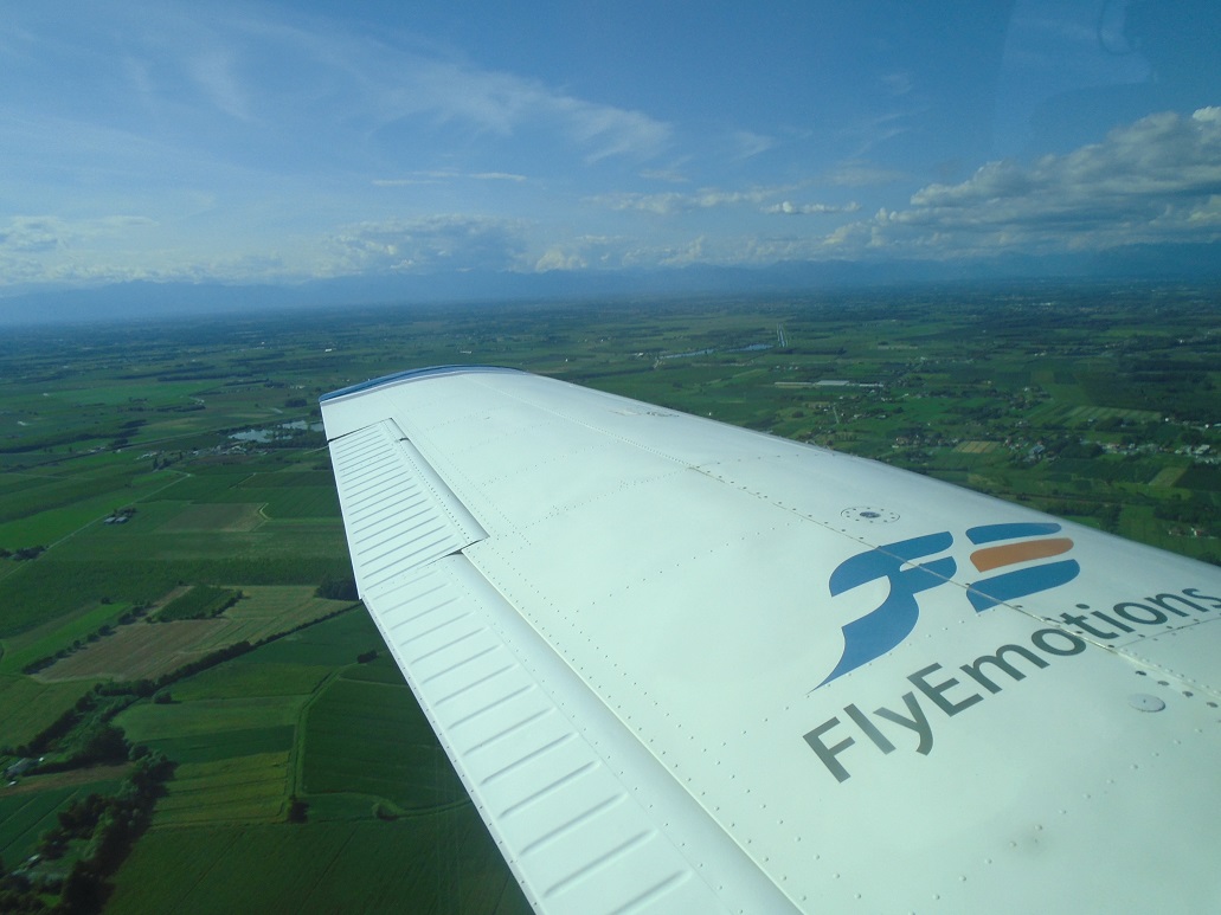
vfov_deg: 53.1
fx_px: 917
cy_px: 458
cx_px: 610
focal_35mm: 26
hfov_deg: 67.3
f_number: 8
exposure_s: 1/250
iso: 100
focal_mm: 4.6
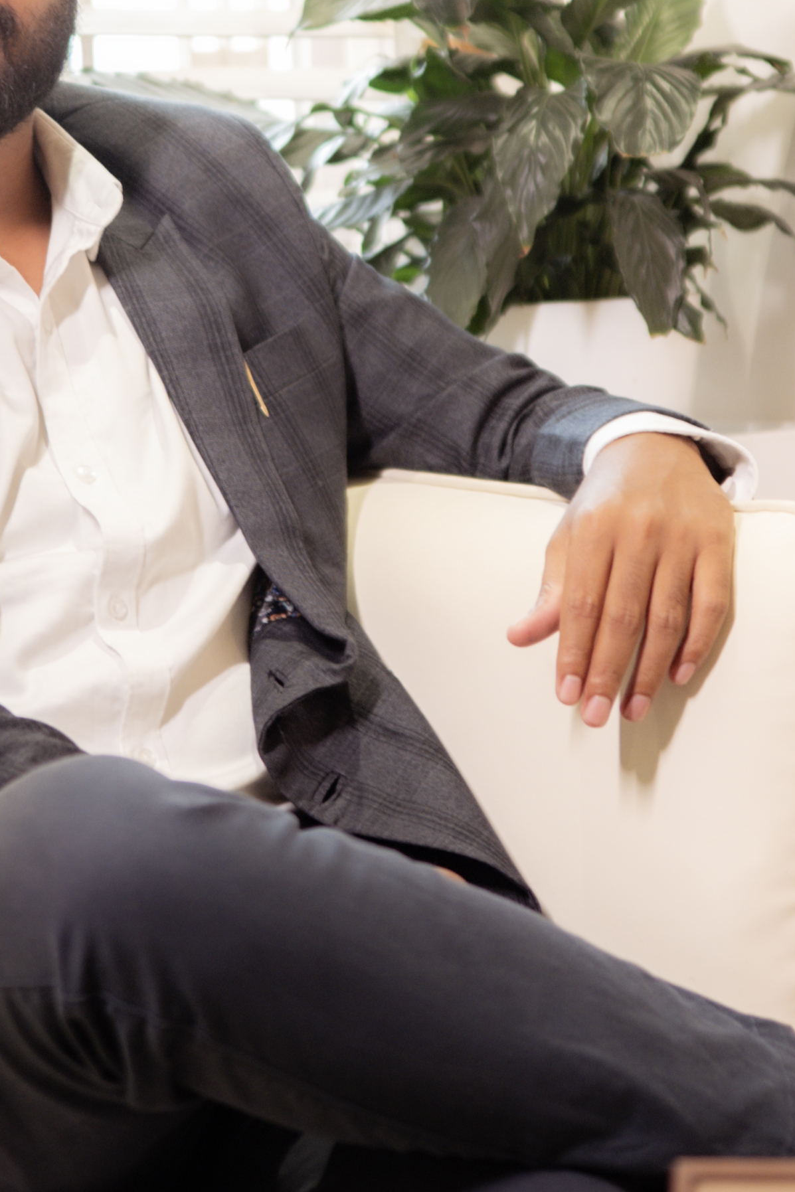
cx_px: 313
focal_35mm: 117
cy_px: 262
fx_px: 3875
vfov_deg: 17.4
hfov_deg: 11.7
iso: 400
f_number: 1.8
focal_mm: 35
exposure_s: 1/125
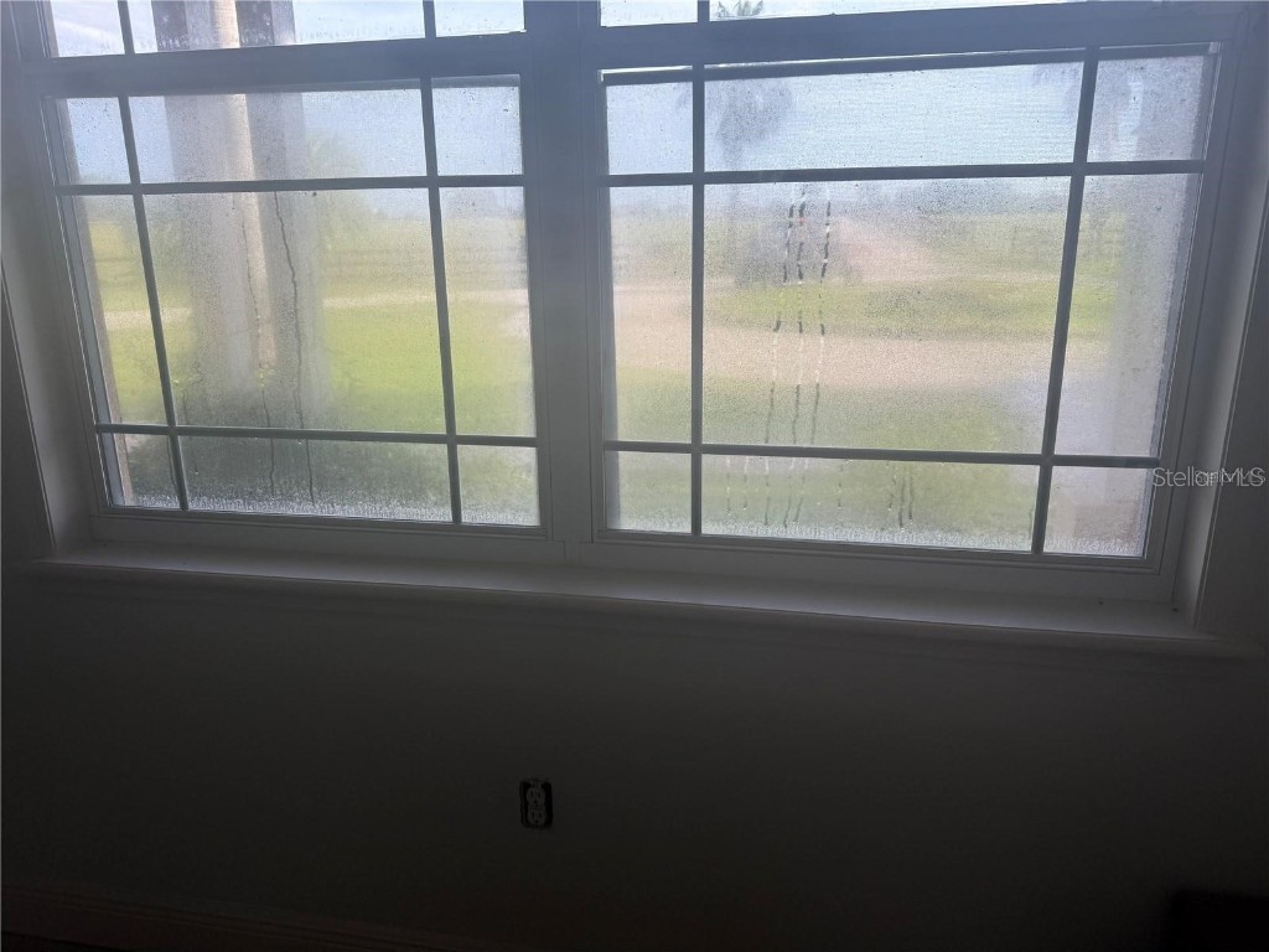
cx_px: 634
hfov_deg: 71.6
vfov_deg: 56.8
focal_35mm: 24
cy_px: 476
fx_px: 880
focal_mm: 6.76
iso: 80
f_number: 1.78
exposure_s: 1/225
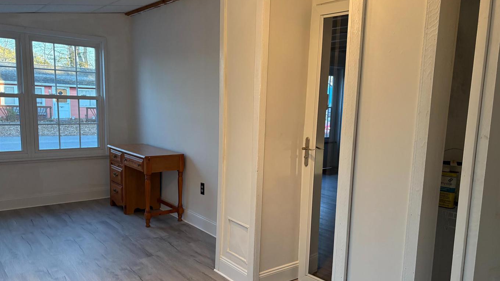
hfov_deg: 64.3
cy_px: 159
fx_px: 398
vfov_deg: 38.9
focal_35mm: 30
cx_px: 253
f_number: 1.6
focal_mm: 5.96
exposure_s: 1/120
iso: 200
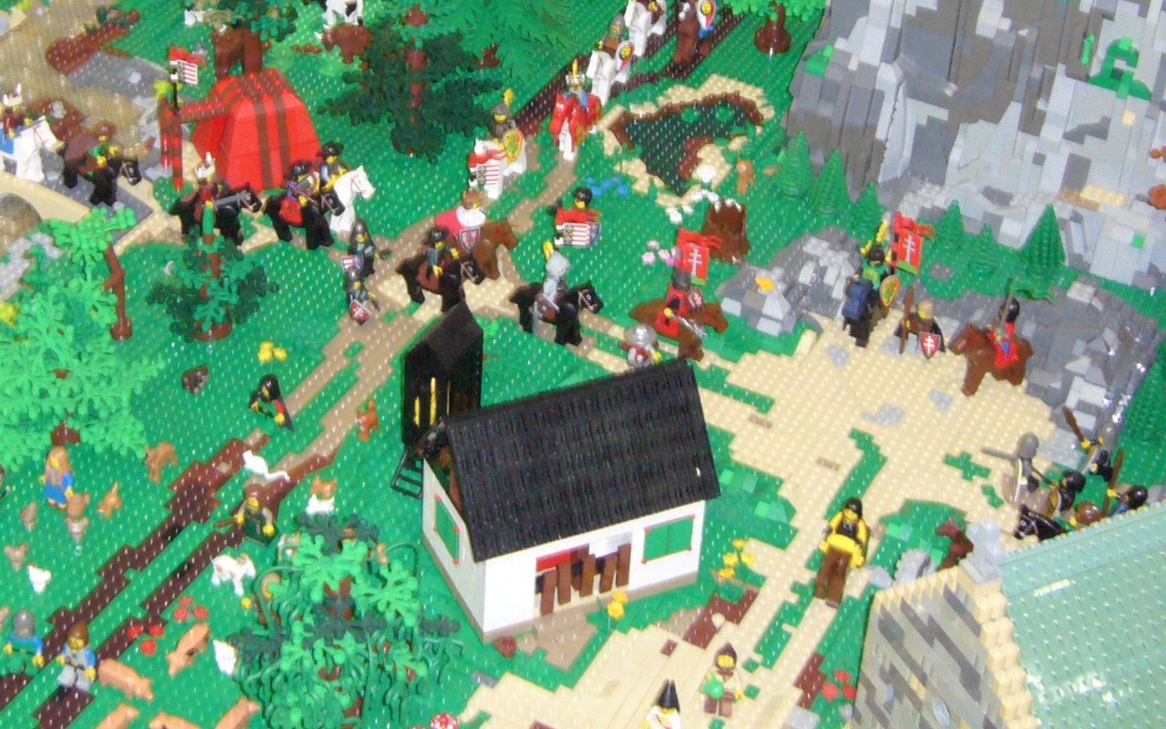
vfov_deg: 18.6
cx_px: 443
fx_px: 2161
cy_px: -15
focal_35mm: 68
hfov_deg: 30.1
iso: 160
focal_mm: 5.8
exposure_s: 1/8
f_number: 2.8
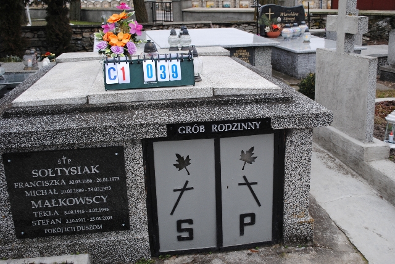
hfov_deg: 49.5
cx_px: 198
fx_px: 428
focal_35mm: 39
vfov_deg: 34.3
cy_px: 132
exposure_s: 1/80
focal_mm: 26
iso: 200
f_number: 4.5
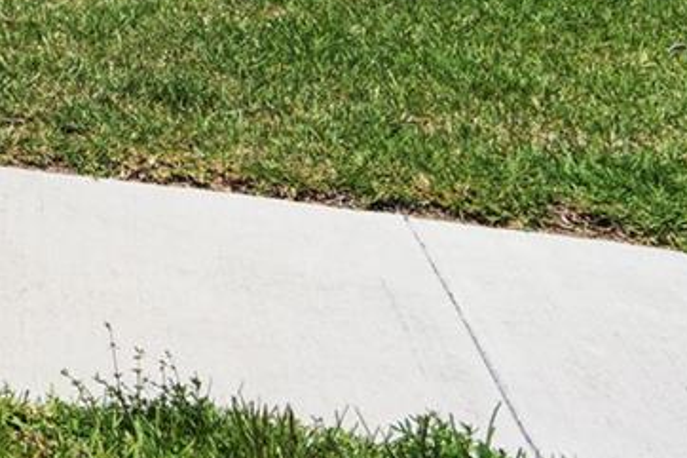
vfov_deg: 14.3
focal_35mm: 86
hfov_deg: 16.1
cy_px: -323
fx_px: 1644
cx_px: -805
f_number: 8
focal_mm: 13
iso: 100
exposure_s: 1/125
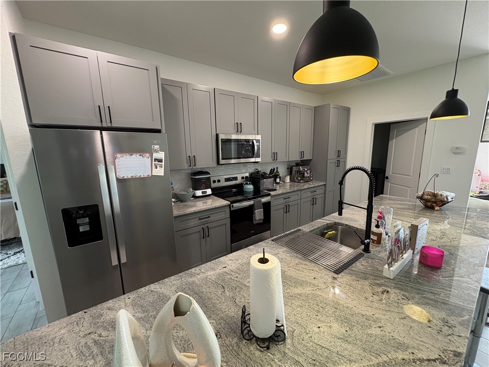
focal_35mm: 14
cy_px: 184
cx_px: 244
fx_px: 198
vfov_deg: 85.7
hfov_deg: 102.1
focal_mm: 2.22
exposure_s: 1/60
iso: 250
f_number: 2.2
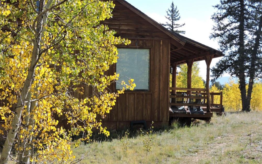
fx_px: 421
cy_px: 86
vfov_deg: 22.0
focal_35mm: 59
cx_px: 130
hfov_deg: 34.6
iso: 100
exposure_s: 1/500
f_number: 3.7
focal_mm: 9.8
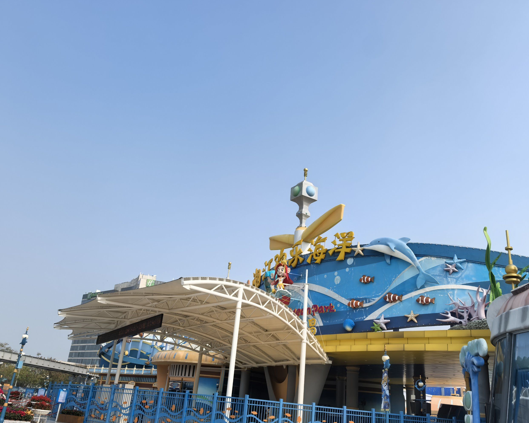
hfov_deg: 60.4
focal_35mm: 29
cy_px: 209
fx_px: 454
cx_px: 274
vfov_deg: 50.0
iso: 50
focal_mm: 6.98
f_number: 2
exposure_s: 1/2000
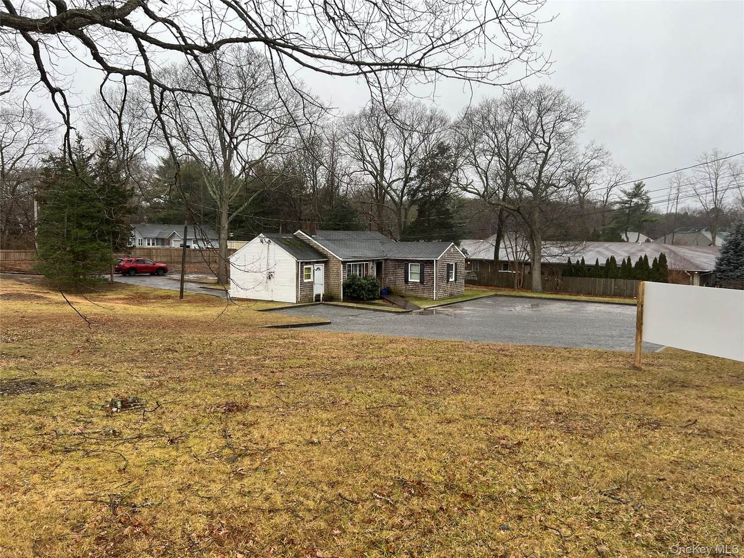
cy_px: 279
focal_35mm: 26
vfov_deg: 53.1
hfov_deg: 67.3
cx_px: 372
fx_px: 559
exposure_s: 1/316
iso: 50
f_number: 1.5
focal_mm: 5.7
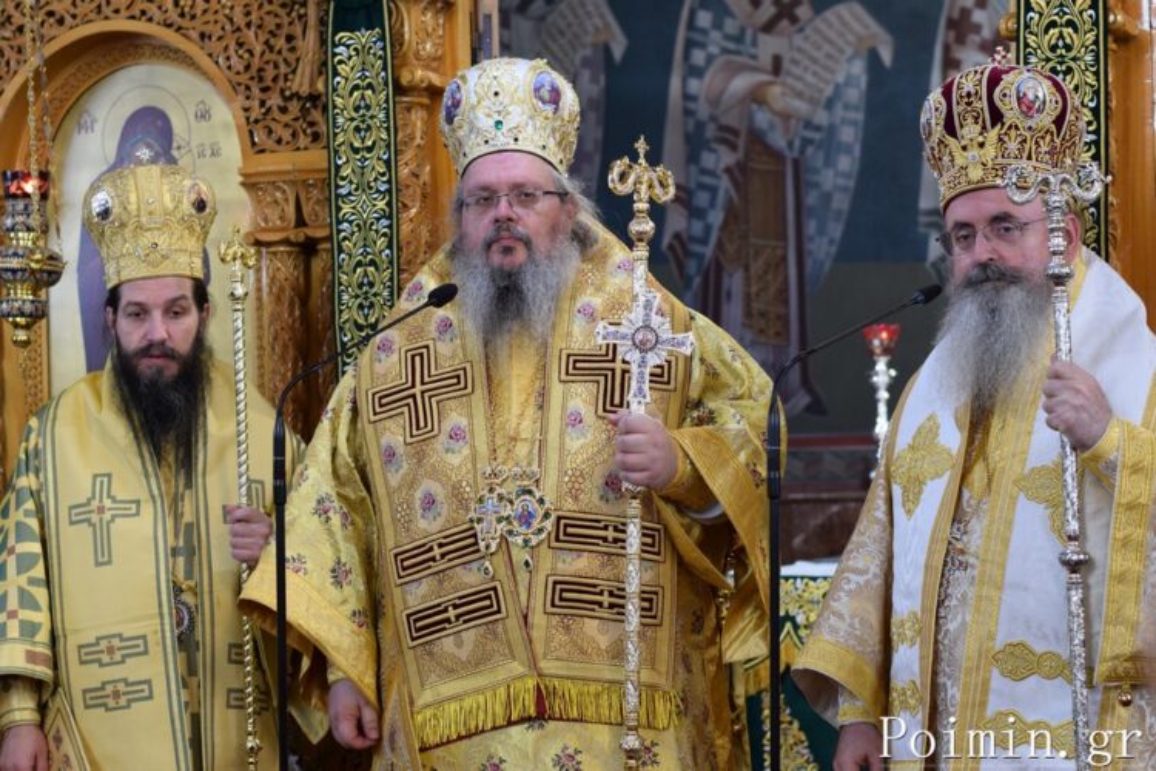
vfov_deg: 18.2
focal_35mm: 75
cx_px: 578
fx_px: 2408
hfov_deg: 27.0
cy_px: 386
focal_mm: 50
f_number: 3.2
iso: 800
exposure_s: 1/60
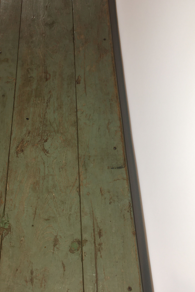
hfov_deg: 33.3
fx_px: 325
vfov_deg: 48.3
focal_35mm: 40
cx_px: 76
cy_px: 122
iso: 25
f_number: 2.2
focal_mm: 4.15
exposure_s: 1/33
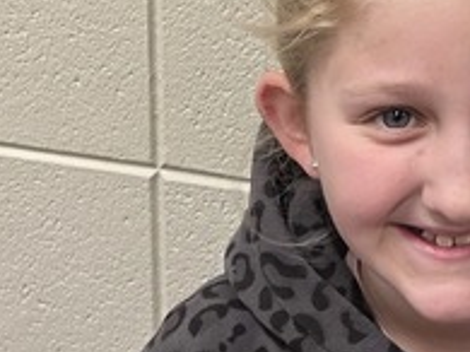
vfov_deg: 11.5
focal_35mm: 121
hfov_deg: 16.1
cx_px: 48
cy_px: 600
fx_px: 1642
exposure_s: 1/120
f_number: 1.7
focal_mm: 6.3
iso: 200
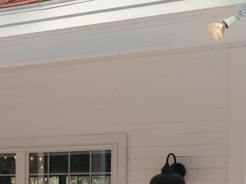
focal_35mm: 127
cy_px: 241
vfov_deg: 11.4
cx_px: -119
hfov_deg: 14.5
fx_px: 902
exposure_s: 1/3200
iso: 400
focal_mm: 14.4
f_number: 2.8
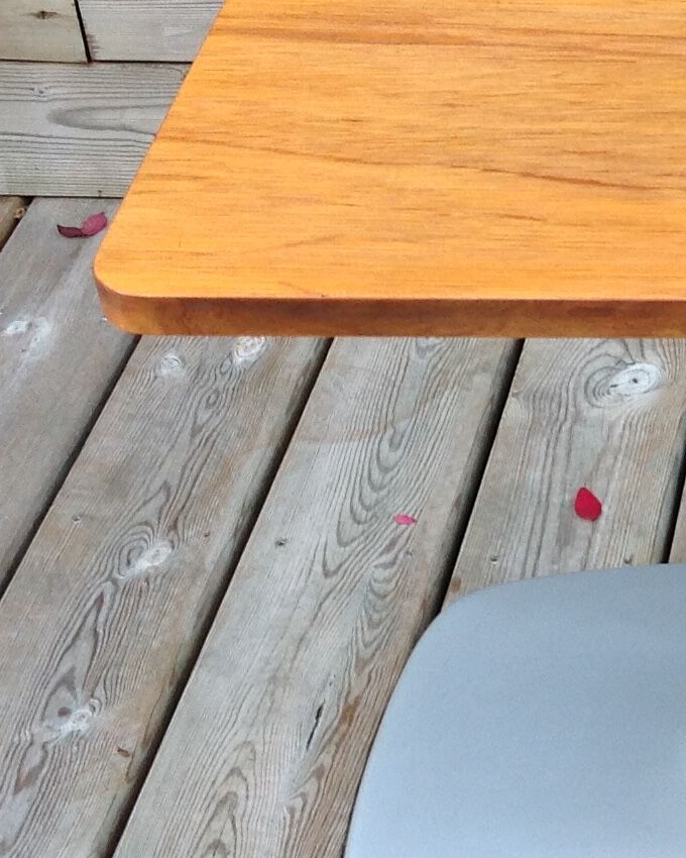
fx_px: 2639
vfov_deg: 18.4
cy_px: 480
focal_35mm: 104
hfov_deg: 14.1
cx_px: 928
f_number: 2.4
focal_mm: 4.28
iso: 50
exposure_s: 1/120
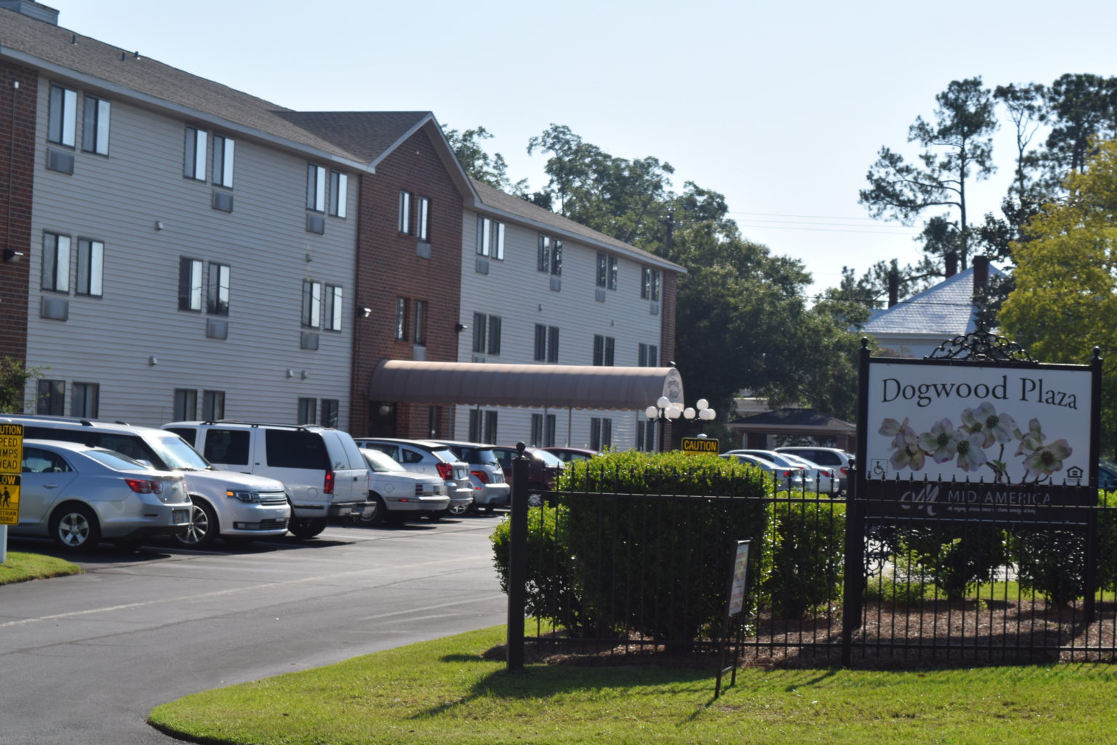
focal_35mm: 82
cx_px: 558
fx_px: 2560
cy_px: 372
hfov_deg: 24.6
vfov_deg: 16.6
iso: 100
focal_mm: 55
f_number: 13
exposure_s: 1/200
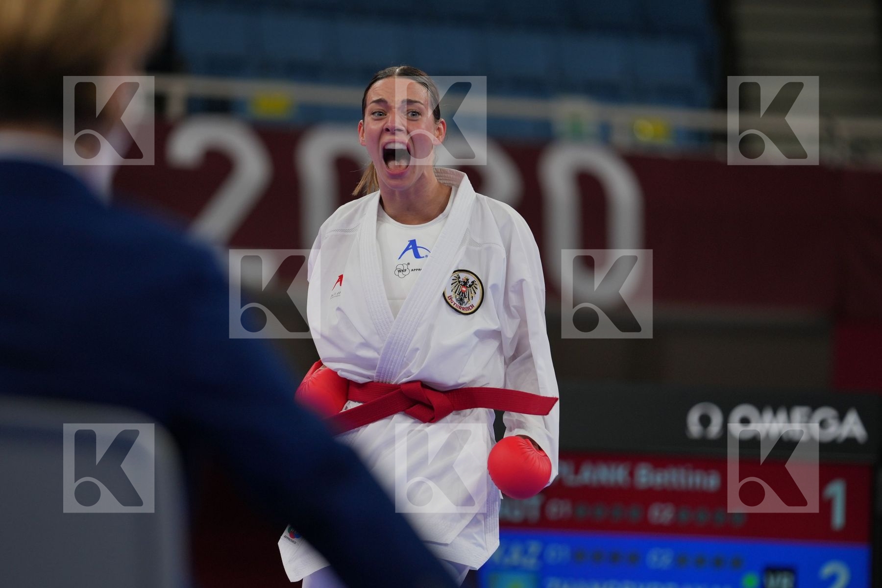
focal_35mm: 300
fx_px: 7349
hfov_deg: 6.9
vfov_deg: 4.6
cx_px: 441
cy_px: 294
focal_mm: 200
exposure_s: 1/1000
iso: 400
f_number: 2.8
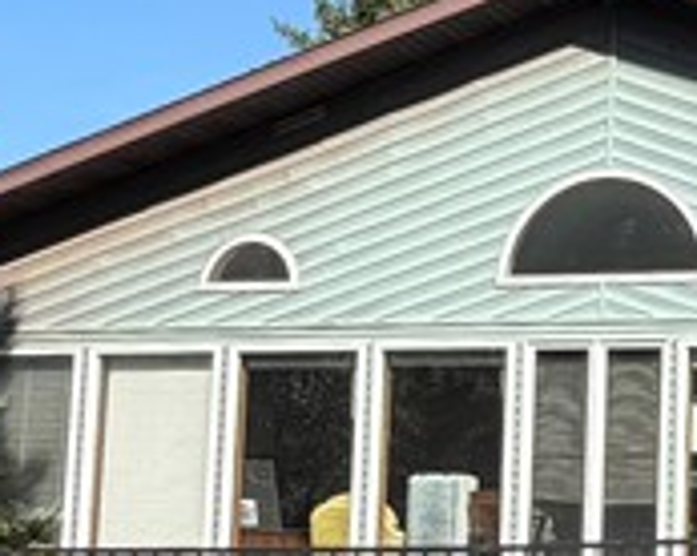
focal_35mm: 81
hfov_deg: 20.3
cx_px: 1039
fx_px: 1669
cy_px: 363
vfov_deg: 18.9
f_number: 2.2
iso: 32
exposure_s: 1/770
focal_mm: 2.22
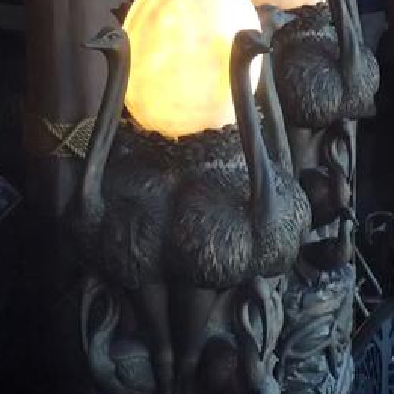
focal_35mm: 139
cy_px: 223
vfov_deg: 12.6
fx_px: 1790
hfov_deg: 12.6
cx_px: 196
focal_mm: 16.5
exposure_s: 1/100
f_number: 4.7
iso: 1600
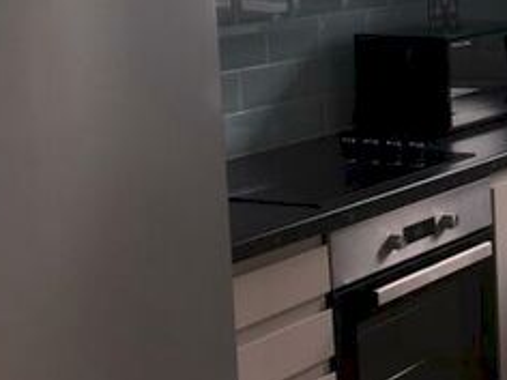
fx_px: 1260
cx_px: 623
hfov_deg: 21.1
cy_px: 134
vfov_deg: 17.1
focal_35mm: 86
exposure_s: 1/50
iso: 32
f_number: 2.2
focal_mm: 4.15
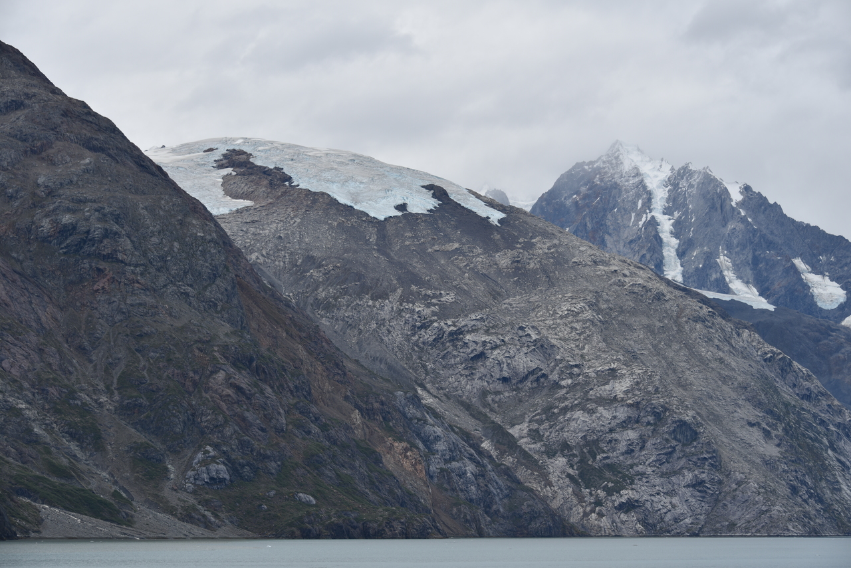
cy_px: 284
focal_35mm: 85
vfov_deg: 16.1
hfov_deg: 23.9
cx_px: 426
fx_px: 2010
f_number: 7.1
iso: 100
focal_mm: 85
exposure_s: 1/200
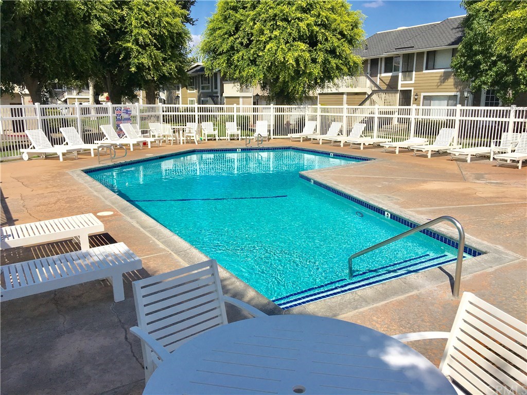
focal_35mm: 29
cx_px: 264
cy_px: 198
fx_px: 442
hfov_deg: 61.7
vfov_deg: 48.2
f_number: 2.2
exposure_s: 1/3663
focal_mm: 4.15
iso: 25
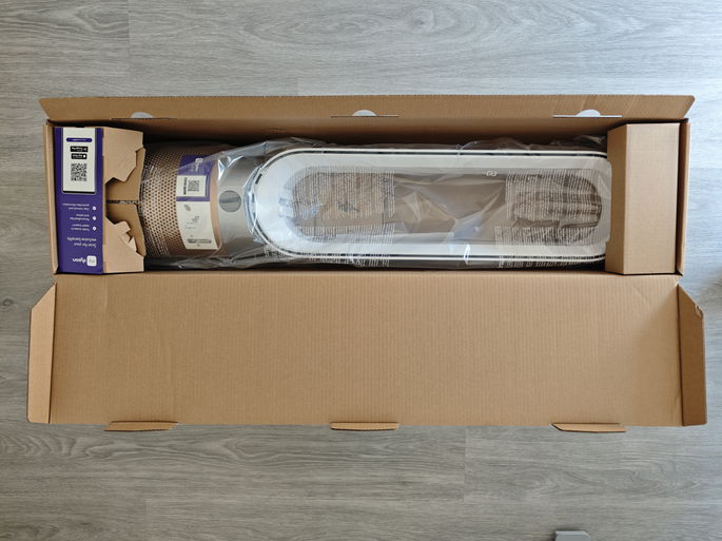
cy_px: 270
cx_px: 361
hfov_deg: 74.0
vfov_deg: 58.8
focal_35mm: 23
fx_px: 479
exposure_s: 1/100
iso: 320
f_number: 1.63
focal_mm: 8.72
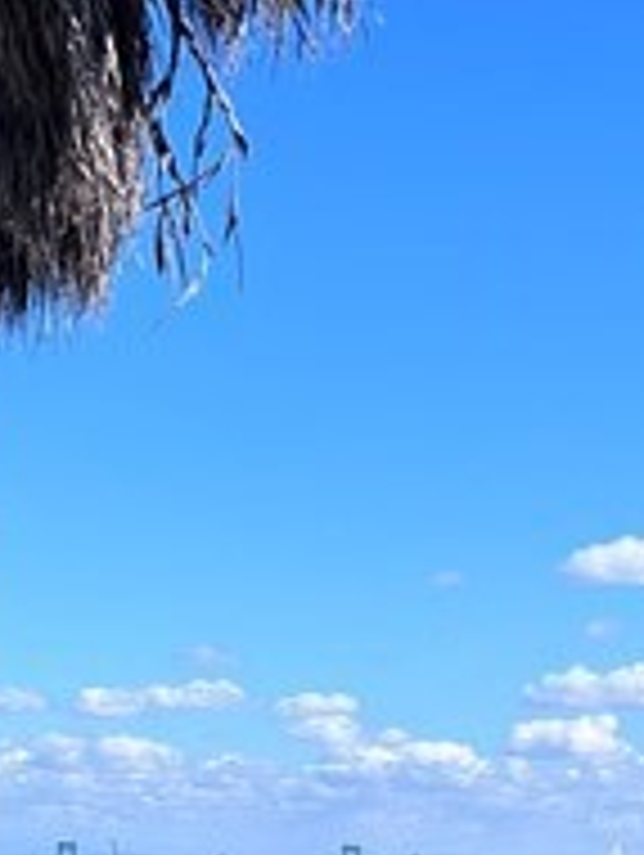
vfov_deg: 13.9
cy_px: 788
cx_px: -117
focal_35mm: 140
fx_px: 3465
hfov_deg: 10.5
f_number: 1.5
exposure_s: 1/4630
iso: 50
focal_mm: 5.7
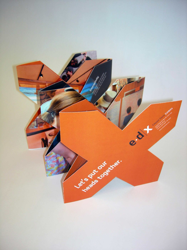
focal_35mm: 36
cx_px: 94
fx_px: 259
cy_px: 125
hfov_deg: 39.7
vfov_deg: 51.4
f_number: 2.7
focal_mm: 7.5
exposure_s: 1/30
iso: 64
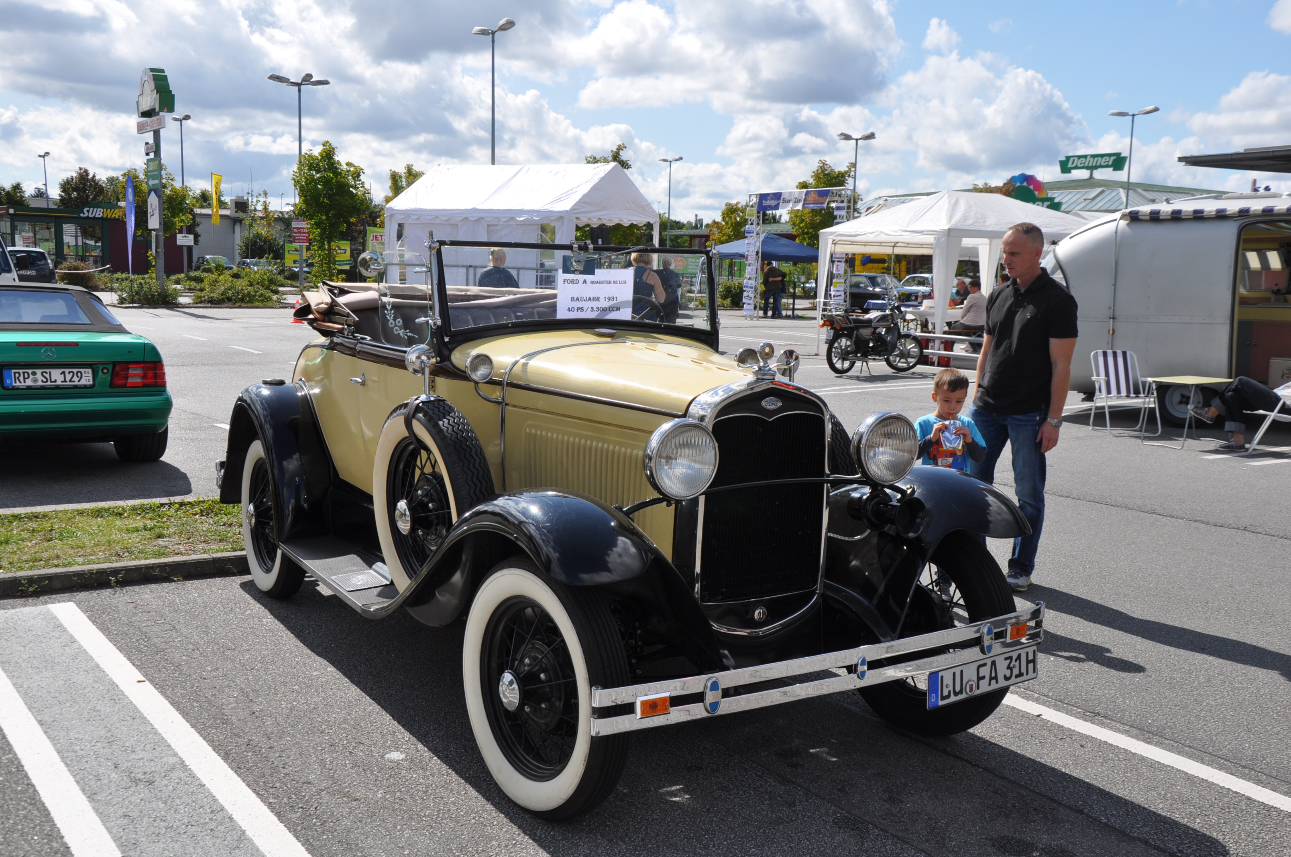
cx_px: 646
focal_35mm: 38
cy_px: 428
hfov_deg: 51.3
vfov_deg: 35.4
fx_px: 1343
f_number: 8
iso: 200
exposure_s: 1/500
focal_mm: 25
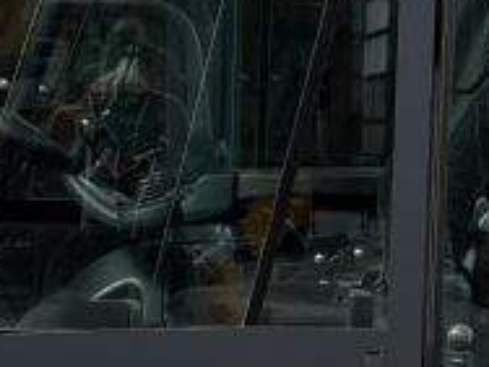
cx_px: 127
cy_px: 357
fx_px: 1851
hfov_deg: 15.0
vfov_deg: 11.2
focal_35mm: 131
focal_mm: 6.76
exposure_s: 1/283
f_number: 1.78
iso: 64
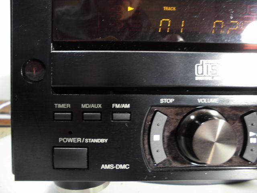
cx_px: 128
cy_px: 96
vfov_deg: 53.1
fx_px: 193
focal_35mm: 26
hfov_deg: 67.3
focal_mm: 4.6
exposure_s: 1
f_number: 3.5
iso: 100
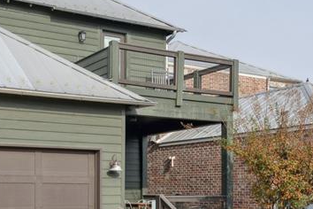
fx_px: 478
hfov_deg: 35.6
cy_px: 193
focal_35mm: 55
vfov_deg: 23.9
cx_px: 86
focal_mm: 19
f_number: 7.1
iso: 200
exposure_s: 1/800
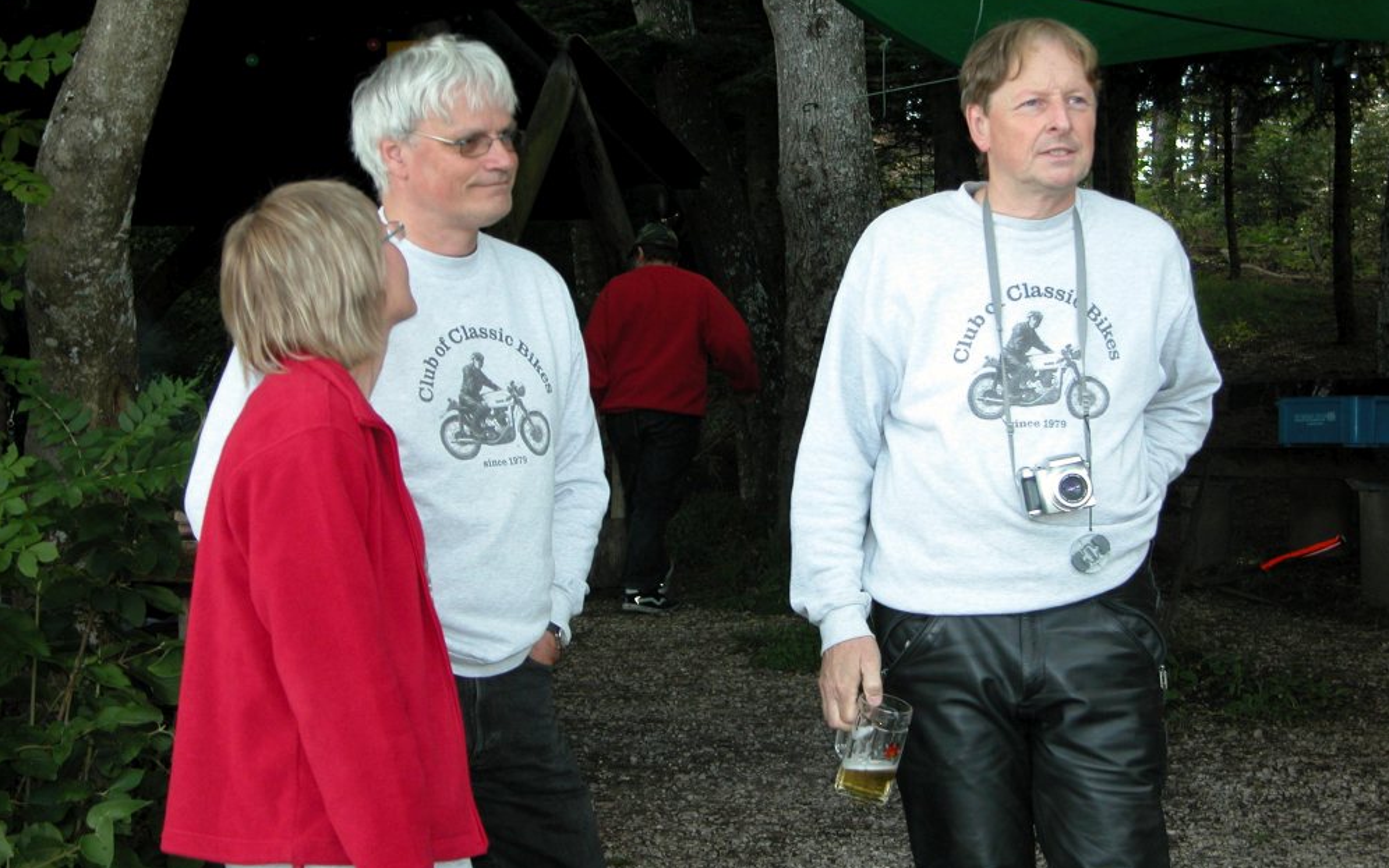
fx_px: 3143
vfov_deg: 15.7
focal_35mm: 83
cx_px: 694
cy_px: 418
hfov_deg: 24.9
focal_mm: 19.9
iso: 100
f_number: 3.4
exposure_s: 1/60.3
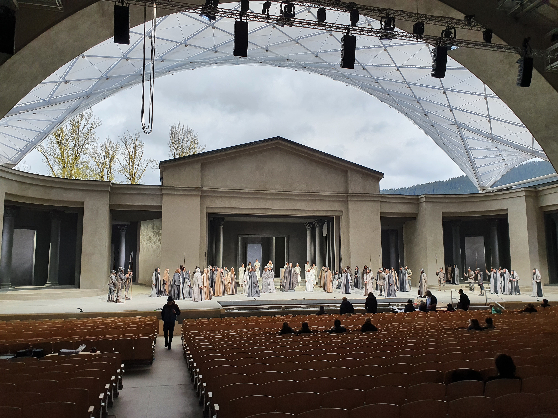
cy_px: 209
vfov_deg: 53.1
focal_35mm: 26
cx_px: 279
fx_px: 419
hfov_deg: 67.3
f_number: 2.4
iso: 80
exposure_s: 1/100
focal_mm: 4.32
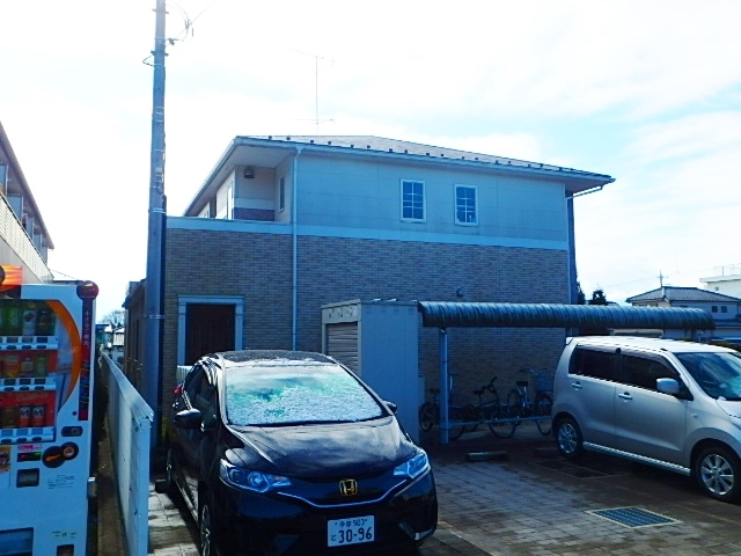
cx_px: 370
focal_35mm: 31
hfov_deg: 58.4
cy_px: 278
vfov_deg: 45.4
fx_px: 664
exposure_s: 1/640
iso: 125
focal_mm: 5.6
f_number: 4.7
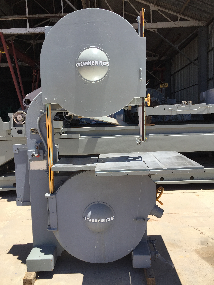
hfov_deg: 48.2
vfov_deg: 61.7
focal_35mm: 29
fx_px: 239
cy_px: 142
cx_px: 107
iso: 32
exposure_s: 1/1721
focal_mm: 4.15
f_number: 2.2
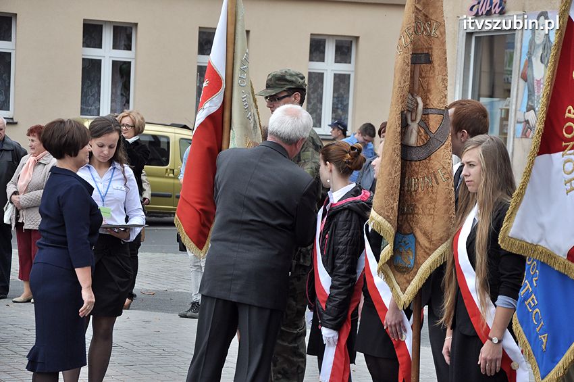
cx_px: 287
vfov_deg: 10.1
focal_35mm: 135
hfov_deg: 15.2
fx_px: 2150
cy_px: 191
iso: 500
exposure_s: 1/500
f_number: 5.6
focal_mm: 90
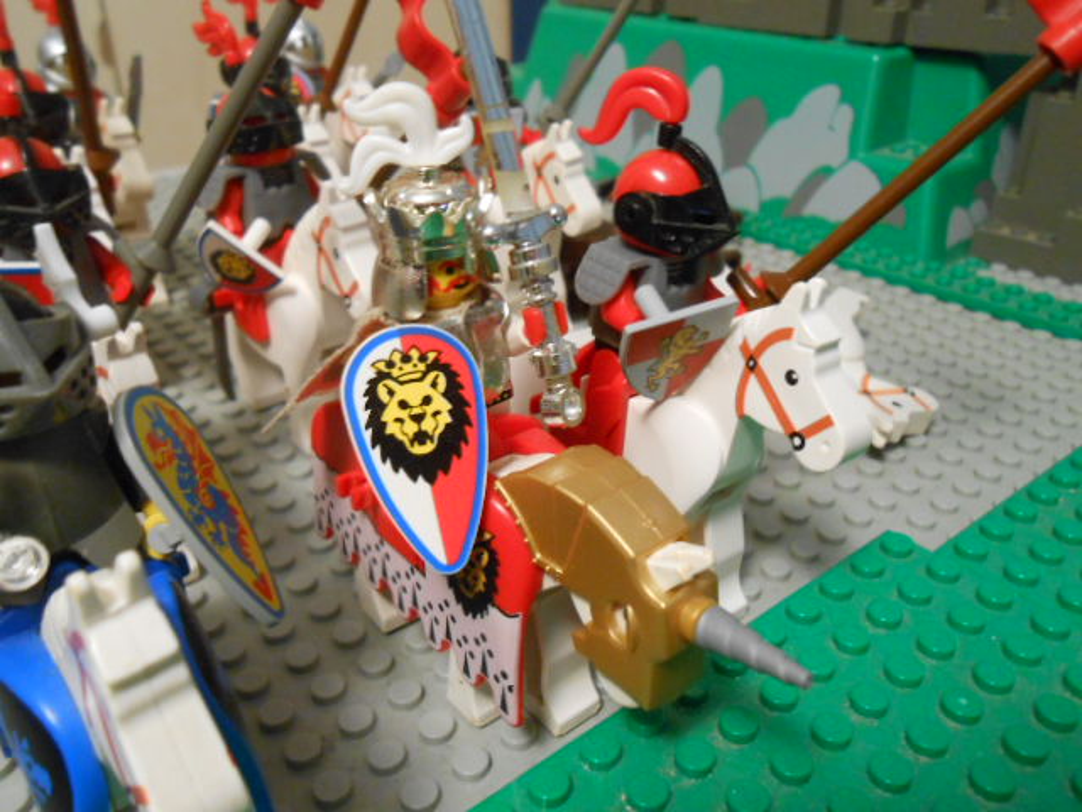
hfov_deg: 60.0
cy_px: 406
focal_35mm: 30
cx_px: 541
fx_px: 938
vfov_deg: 46.8
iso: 400
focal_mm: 5.3
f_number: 3.8
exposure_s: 1/2.5
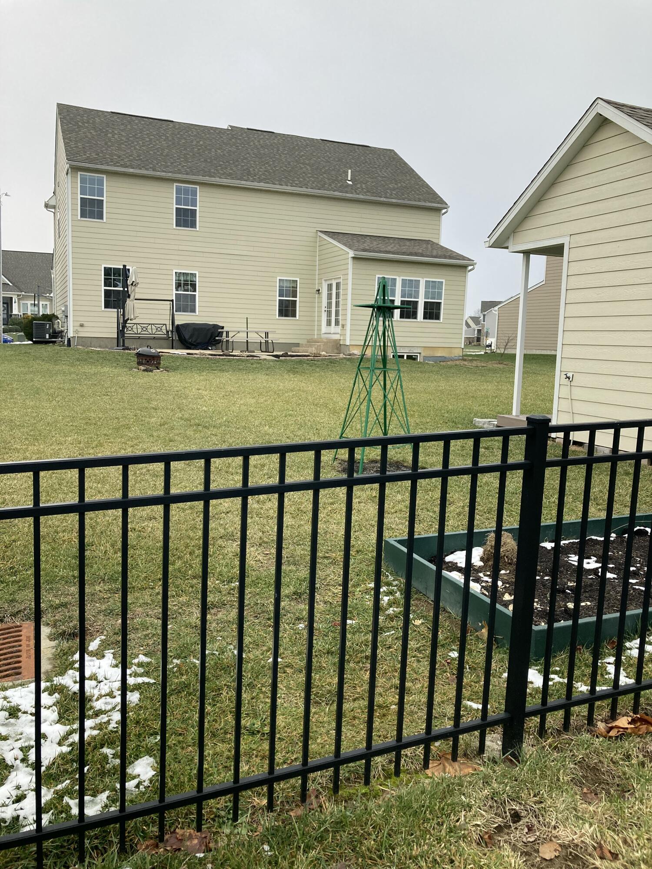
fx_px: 703
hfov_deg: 49.7
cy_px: 434
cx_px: 326
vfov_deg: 63.4
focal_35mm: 28
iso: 40
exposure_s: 1/121
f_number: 1.8
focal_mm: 3.99
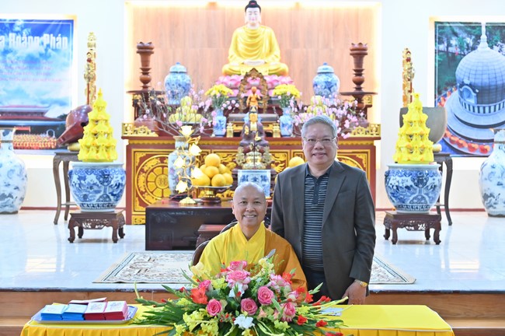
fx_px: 771
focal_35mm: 55
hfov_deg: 36.3
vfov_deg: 24.6
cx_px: 252
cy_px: 168
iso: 3200
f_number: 4.5
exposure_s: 1/100
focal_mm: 55
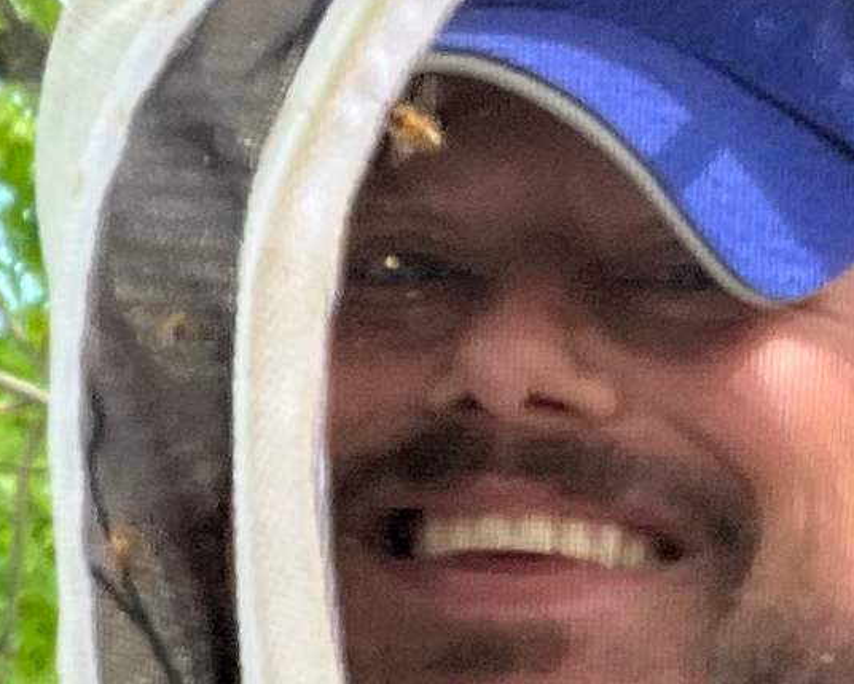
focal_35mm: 180
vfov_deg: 8.6
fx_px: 4550
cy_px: 46
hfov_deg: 10.5
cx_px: -304
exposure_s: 1/168
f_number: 2.2
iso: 20
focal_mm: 2.87
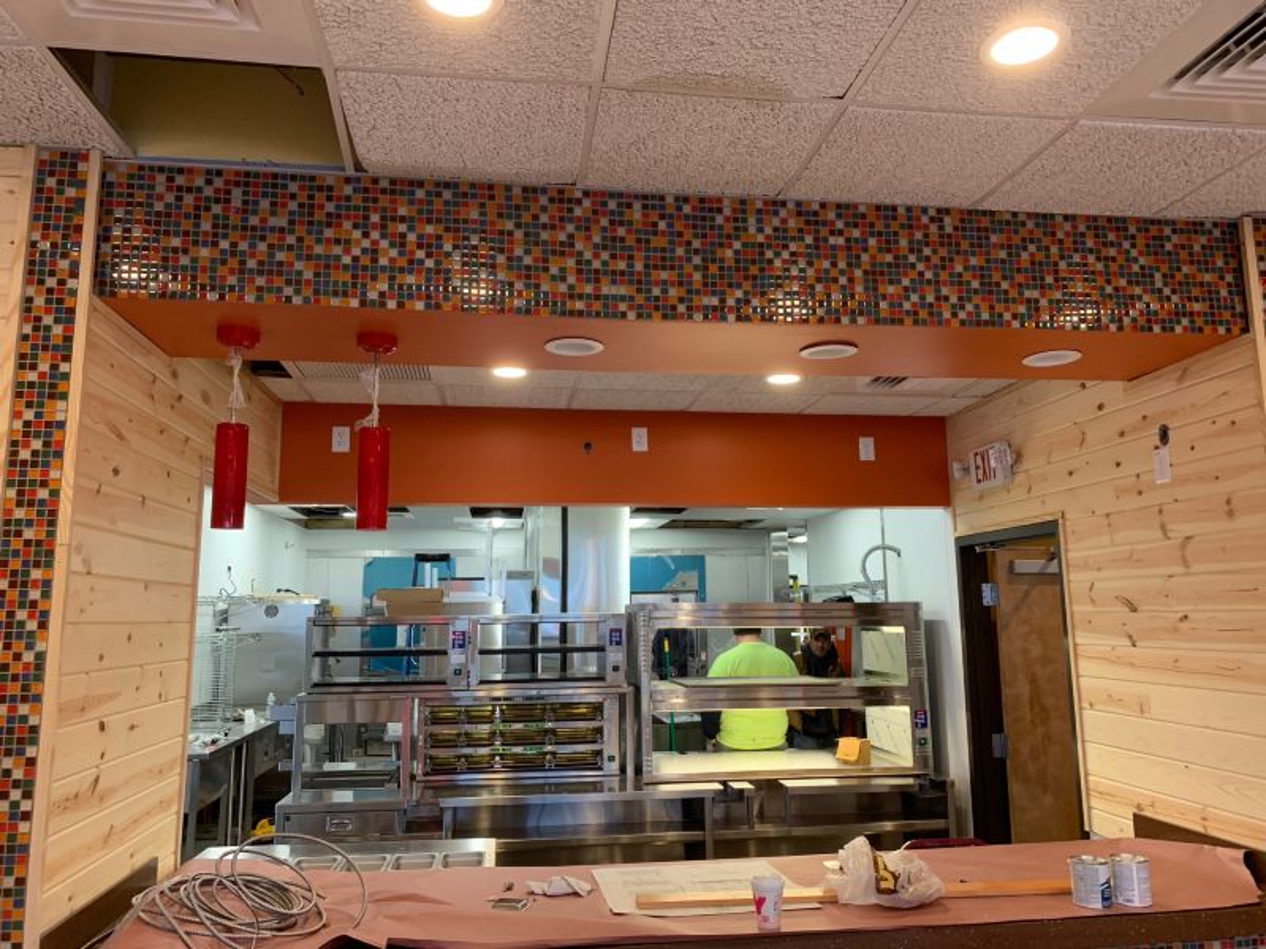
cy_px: 474
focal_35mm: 26
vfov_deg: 53.1
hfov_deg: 67.3
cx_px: 633
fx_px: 951
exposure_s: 1/59
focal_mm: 4.25
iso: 125
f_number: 1.8
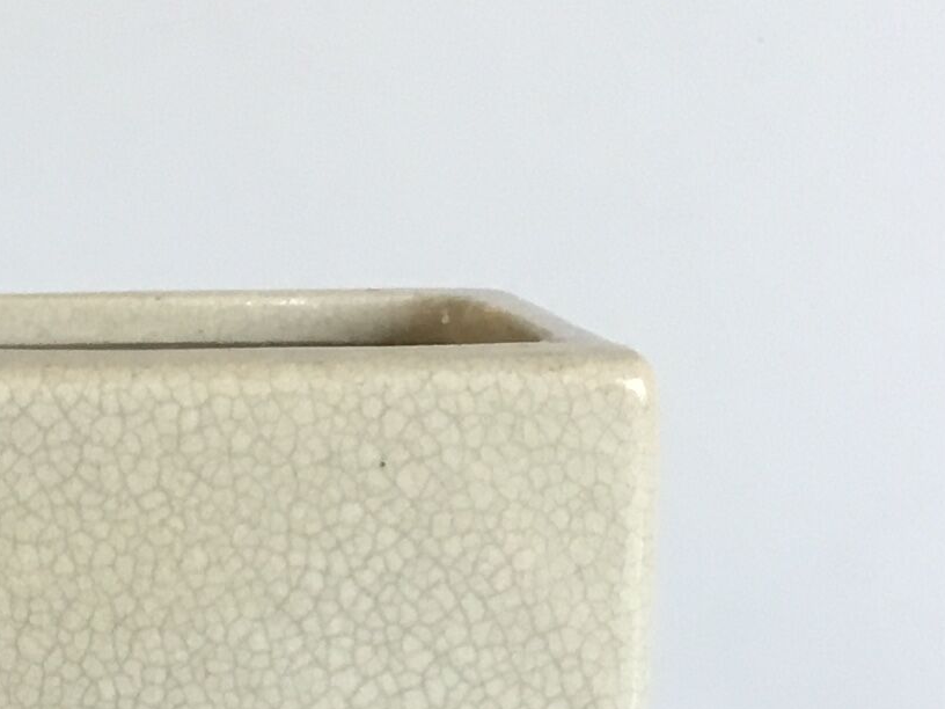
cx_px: -63
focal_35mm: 124
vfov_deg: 11.7
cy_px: 880
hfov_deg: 15.5
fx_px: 3385
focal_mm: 3.3
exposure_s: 1/33
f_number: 2.4
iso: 50
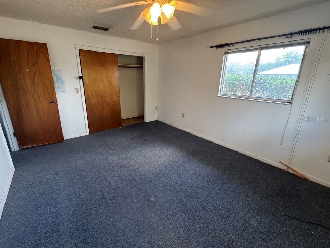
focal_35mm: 15
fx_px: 143
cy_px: 119
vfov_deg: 81.7
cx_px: 154
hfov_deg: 98.0
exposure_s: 1/60
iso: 250
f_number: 2.2
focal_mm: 2.22
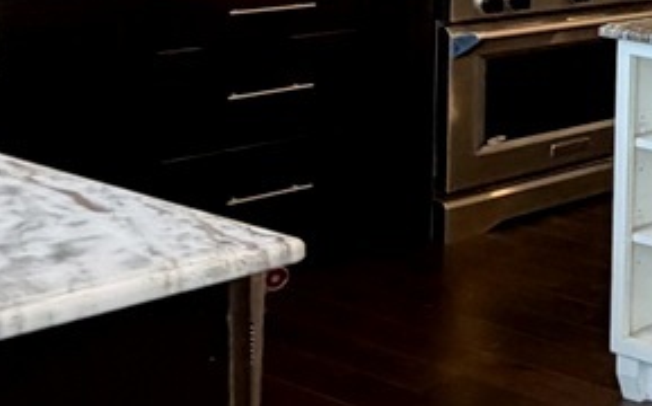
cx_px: 1200
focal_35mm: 74
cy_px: -68
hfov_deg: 19.8
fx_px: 1314
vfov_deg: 16.9
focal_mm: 2.22
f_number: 2.2
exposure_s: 1/120
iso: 320
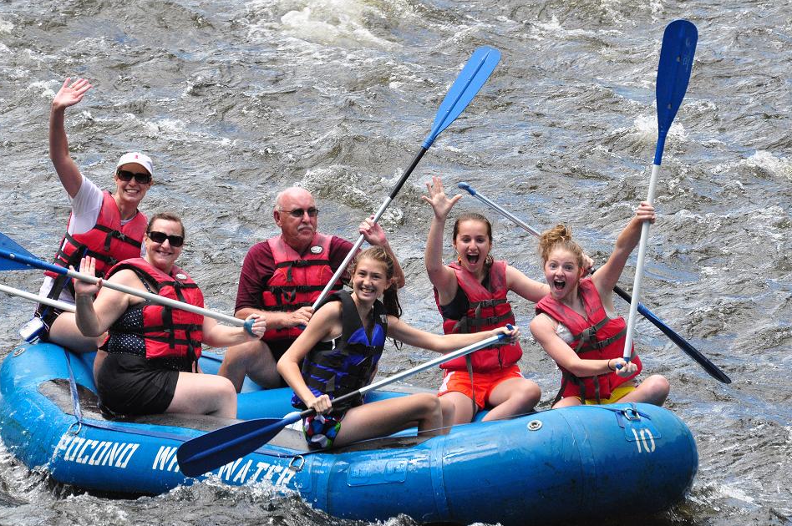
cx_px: 371
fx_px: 8945
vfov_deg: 3.4
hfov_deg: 5.1
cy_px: 282
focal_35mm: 407
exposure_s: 1/800
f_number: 8
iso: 1250
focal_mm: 240
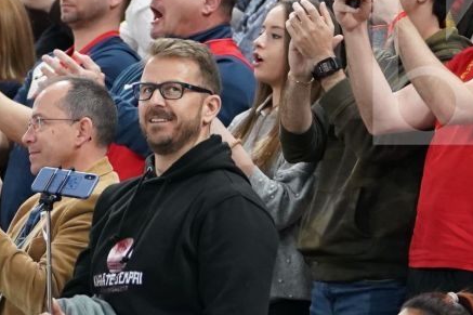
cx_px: 107
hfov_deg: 4.0
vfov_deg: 2.7
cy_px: 47
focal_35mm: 511
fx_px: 6711
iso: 2500
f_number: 2.8
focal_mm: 124
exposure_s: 1/500
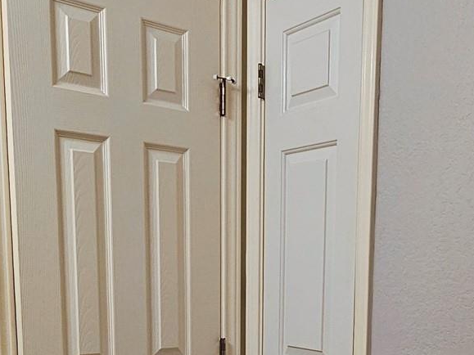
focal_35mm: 46
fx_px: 630
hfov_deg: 41.1
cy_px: 375
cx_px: 283
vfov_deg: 29.0
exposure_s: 1/60
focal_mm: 2.2
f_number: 2.2
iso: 160
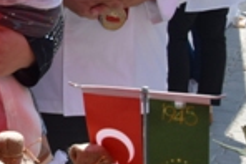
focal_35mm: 143
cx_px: -180
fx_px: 978
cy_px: -34
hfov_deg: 13.1
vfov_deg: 9.5
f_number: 9
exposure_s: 1/320
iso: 200
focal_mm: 22
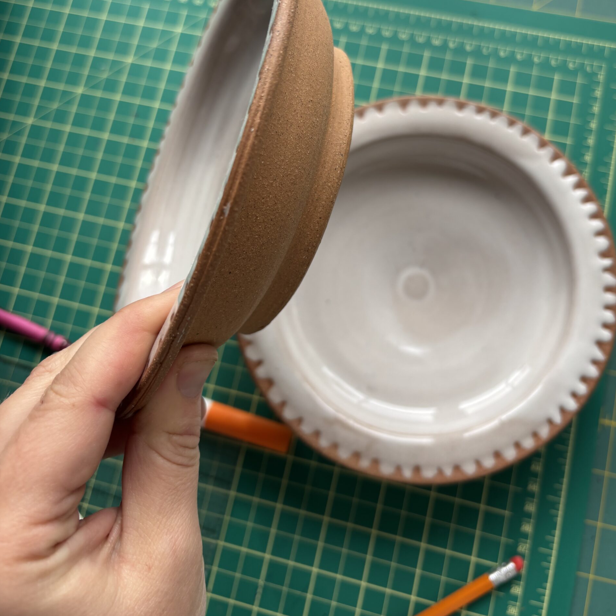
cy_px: 233
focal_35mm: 31
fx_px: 624
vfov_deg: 52.0
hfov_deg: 52.5
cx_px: 309
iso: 32
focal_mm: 5.96
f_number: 1.6
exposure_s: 1/121
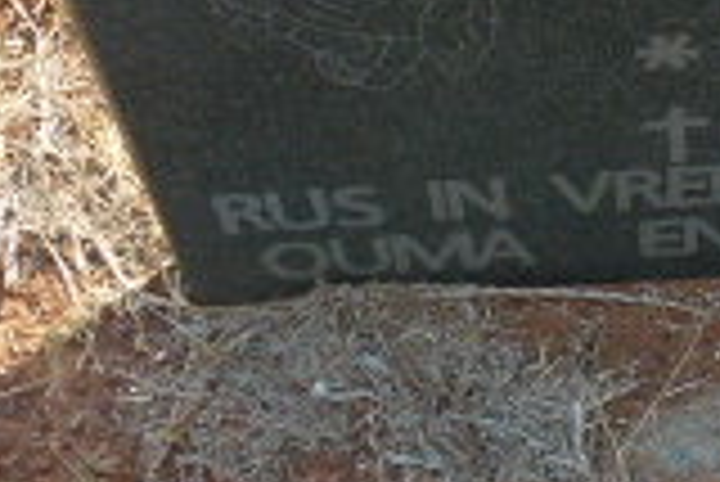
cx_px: 783
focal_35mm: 100
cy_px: 18
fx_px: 2002
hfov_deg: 19.6
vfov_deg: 13.6
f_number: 4
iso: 100
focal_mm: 4.3
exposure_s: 1/250
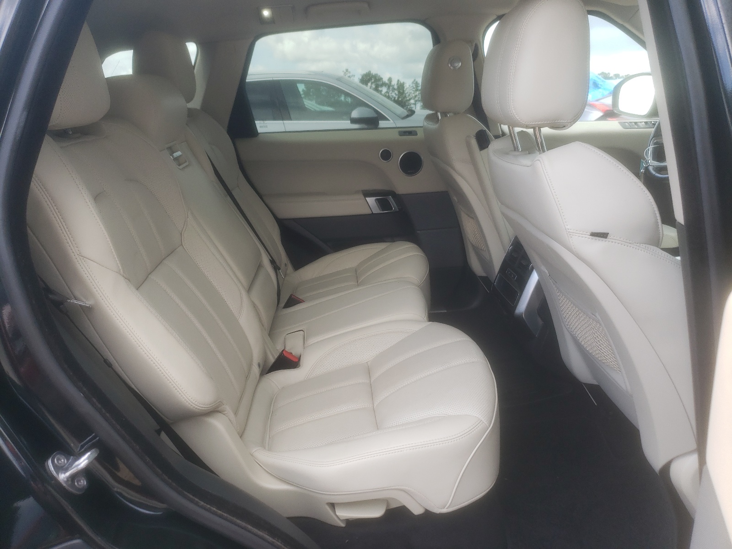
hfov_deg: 67.3
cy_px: 274
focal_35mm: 26
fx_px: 550
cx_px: 366
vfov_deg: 53.1
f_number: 1.5
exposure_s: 1/345
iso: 50
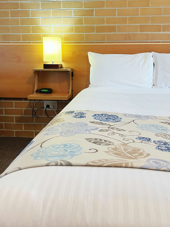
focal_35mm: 32
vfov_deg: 56.0
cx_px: 94
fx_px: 210
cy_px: 82
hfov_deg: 44.1
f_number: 1.6
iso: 125
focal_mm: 5.1
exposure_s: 1/50
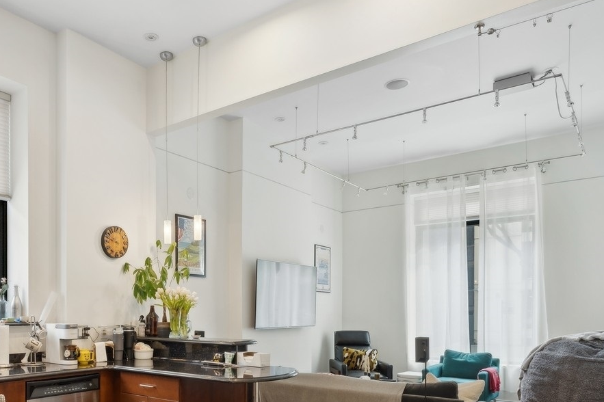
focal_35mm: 29
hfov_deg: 62.1
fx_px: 486
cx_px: 201
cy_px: 317
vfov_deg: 43.0
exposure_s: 1/20
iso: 320
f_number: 8
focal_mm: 16
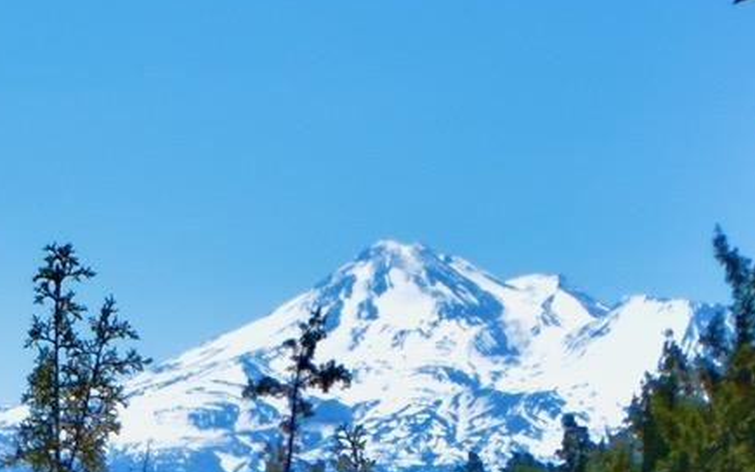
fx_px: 4342
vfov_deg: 6.2
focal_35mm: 211
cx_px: -186
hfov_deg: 9.8
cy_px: 594
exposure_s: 1/1000
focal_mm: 24
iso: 200
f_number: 4.5
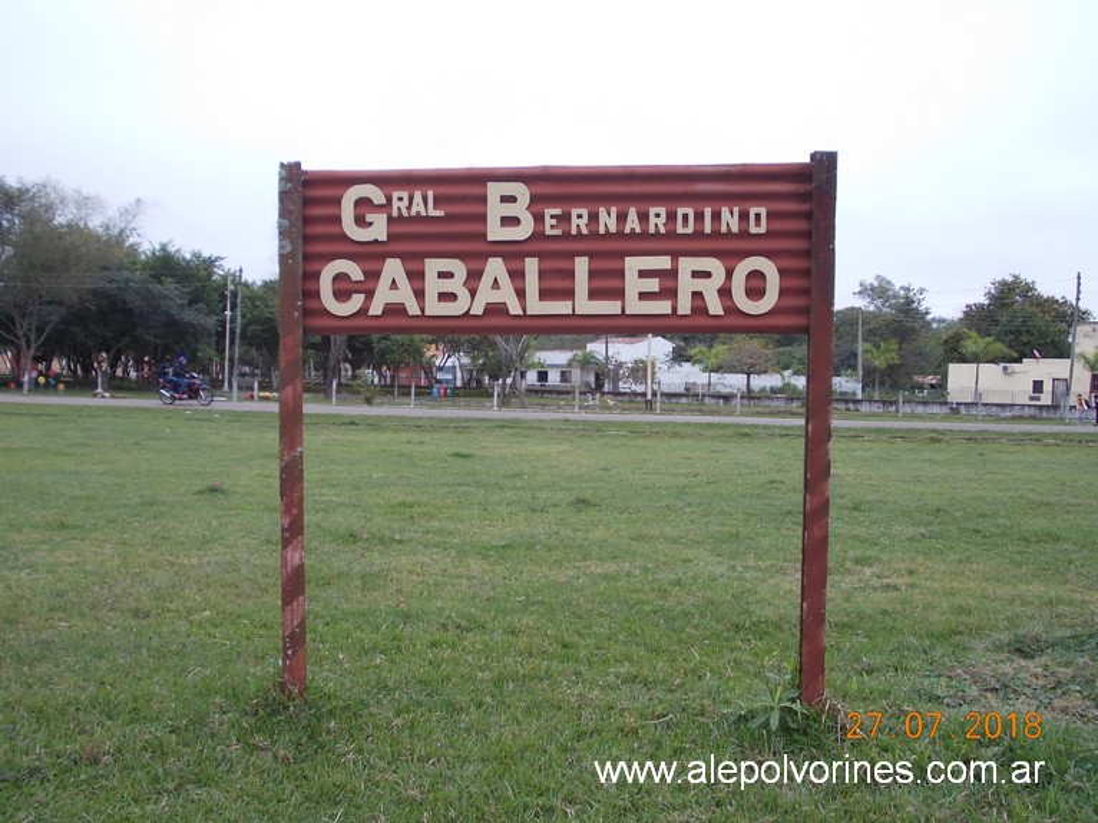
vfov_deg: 37.7
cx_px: 549
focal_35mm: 38
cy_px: 412
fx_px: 1205
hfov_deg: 49.0
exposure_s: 1/250
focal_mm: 5.3
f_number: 3.1
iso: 80
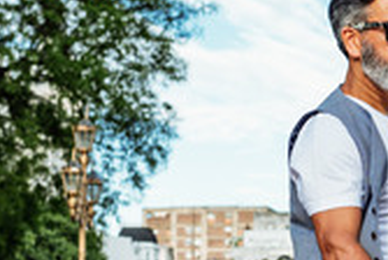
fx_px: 1760
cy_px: 313
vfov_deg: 8.4
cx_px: 416
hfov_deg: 12.4
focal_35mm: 163
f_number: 4
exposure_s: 1/800
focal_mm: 35
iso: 200
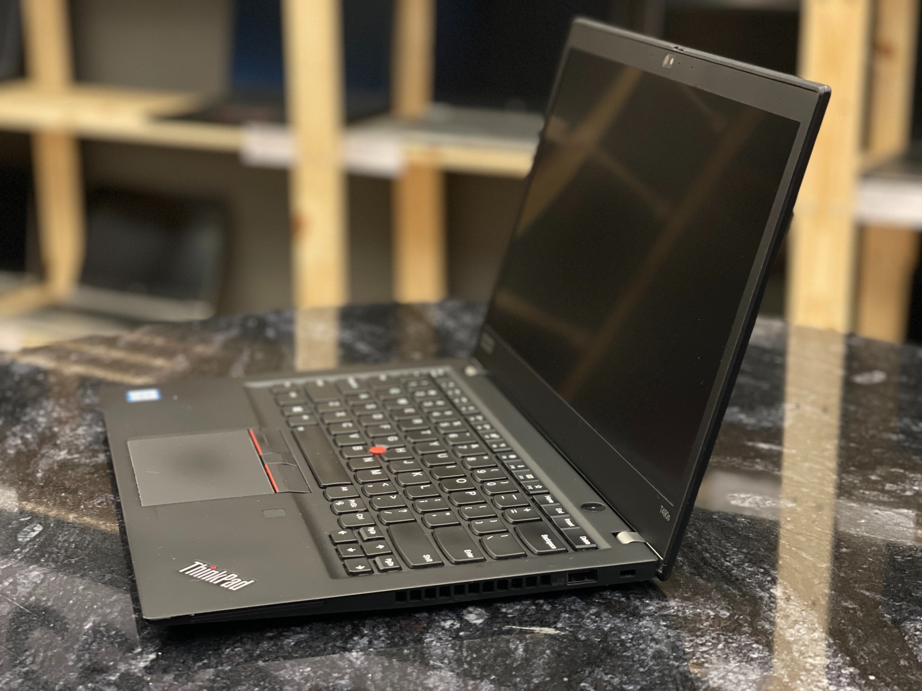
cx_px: 461
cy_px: 346
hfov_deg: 30.3
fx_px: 1705
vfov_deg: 22.9
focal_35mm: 64
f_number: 2.2
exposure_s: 1/40
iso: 320
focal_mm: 7.5
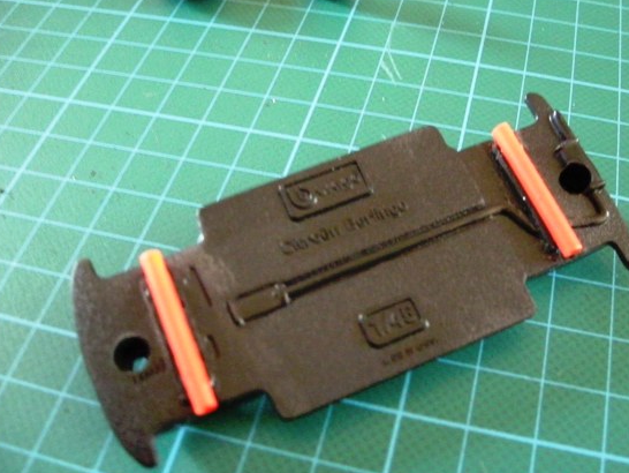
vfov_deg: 35.2
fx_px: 745
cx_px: 355
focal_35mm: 41
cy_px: 245
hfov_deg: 45.7
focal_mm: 5.7
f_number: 2.8
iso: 800
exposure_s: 1/6.7
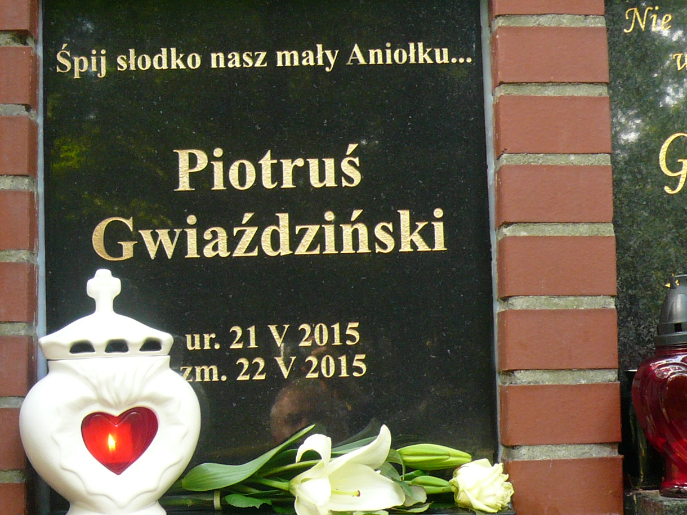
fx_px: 1171
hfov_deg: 32.7
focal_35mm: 59
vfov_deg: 24.8
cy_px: 272
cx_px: 353
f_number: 2.9
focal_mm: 4.9
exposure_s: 1/25
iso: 100
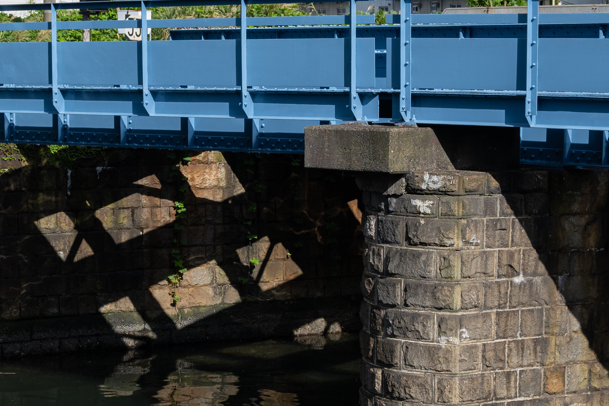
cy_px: 267
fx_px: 1624
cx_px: 274
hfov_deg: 21.2
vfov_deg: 14.2
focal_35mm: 96
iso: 100
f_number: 5.6
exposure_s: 1/500
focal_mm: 28
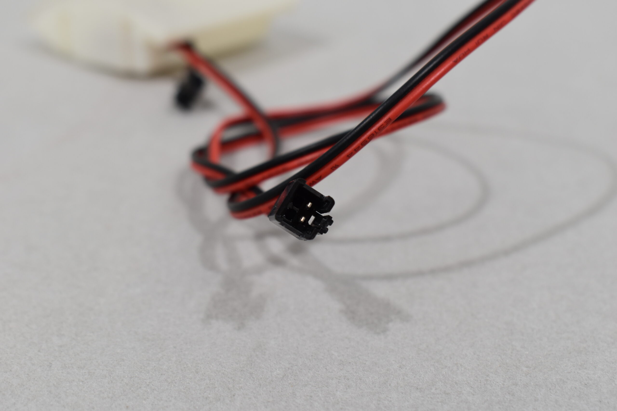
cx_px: 308
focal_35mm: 57
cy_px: 206
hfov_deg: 35.1
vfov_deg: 23.8
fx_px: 977
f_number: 7.1
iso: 400
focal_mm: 38
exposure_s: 1/60
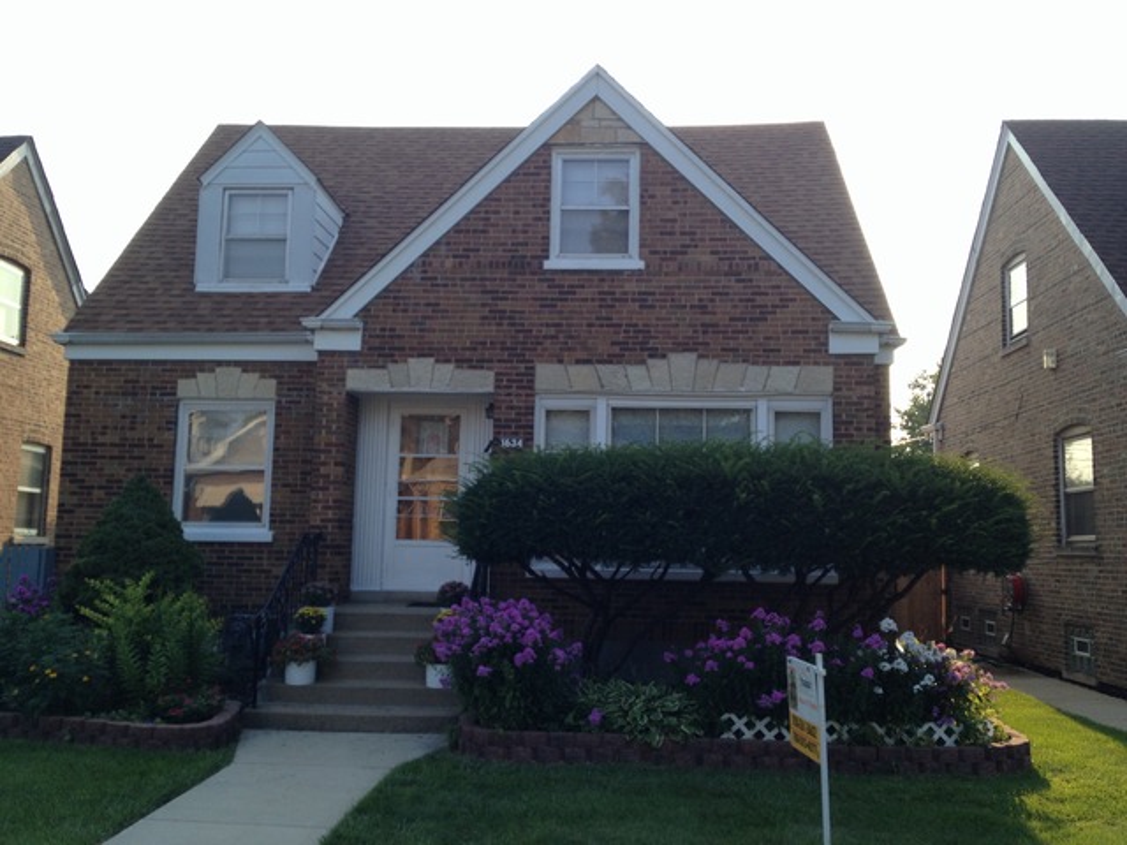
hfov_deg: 52.6
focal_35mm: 35
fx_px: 1140
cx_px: 564
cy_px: 422
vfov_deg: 40.7
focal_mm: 4.28
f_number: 2.4
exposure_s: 1/468
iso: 50
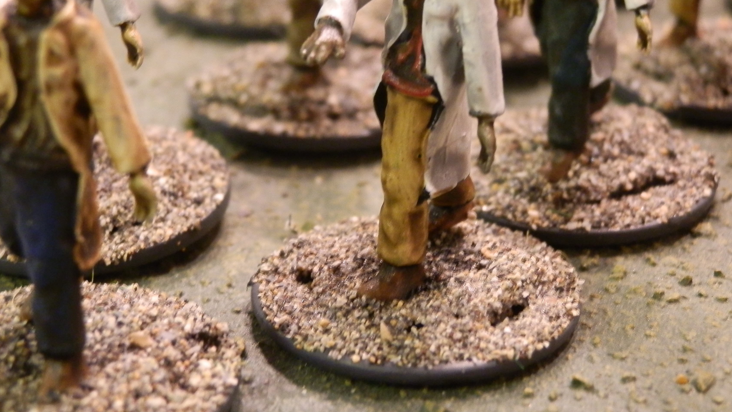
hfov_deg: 25.3
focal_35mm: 84
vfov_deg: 14.3
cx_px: 368
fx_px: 1630
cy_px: 97
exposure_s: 1/8
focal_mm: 10.99
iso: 250
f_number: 3.7
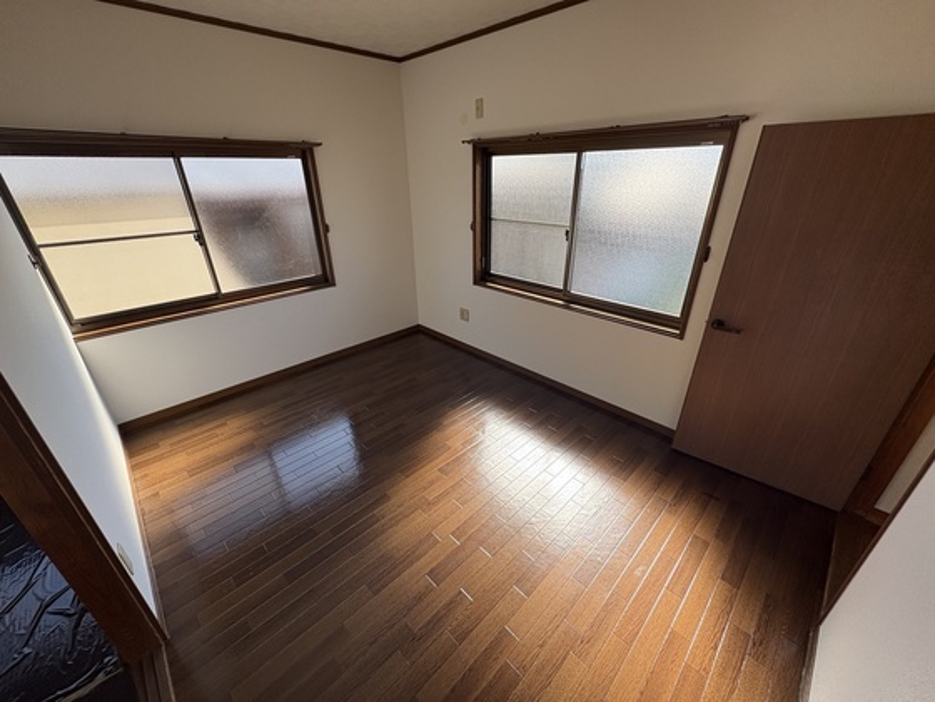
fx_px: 378
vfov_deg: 85.7
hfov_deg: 102.1
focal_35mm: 14
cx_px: 468
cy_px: 351
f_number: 2.2
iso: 64
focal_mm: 2.22
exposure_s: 1/306
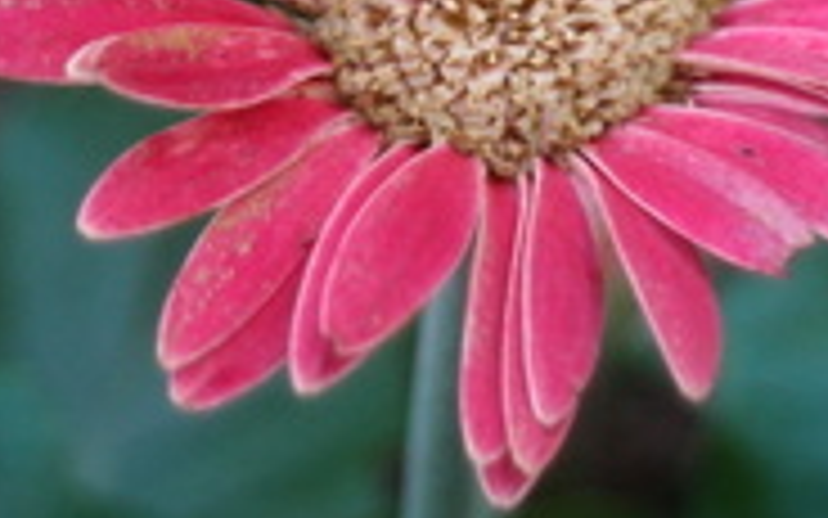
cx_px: 477
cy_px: -171
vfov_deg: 7.2
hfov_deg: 11.6
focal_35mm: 180
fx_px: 4062
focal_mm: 14.05
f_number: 2.2
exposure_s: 1/160
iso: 160
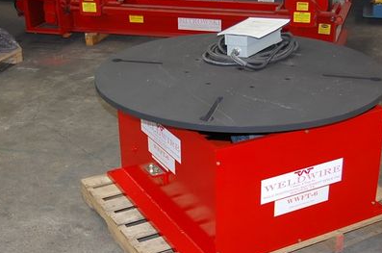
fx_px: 625
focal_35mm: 59
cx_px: 205
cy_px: 156
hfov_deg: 34.0
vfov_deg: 22.8
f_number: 4.2
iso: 400
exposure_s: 1/60
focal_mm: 26
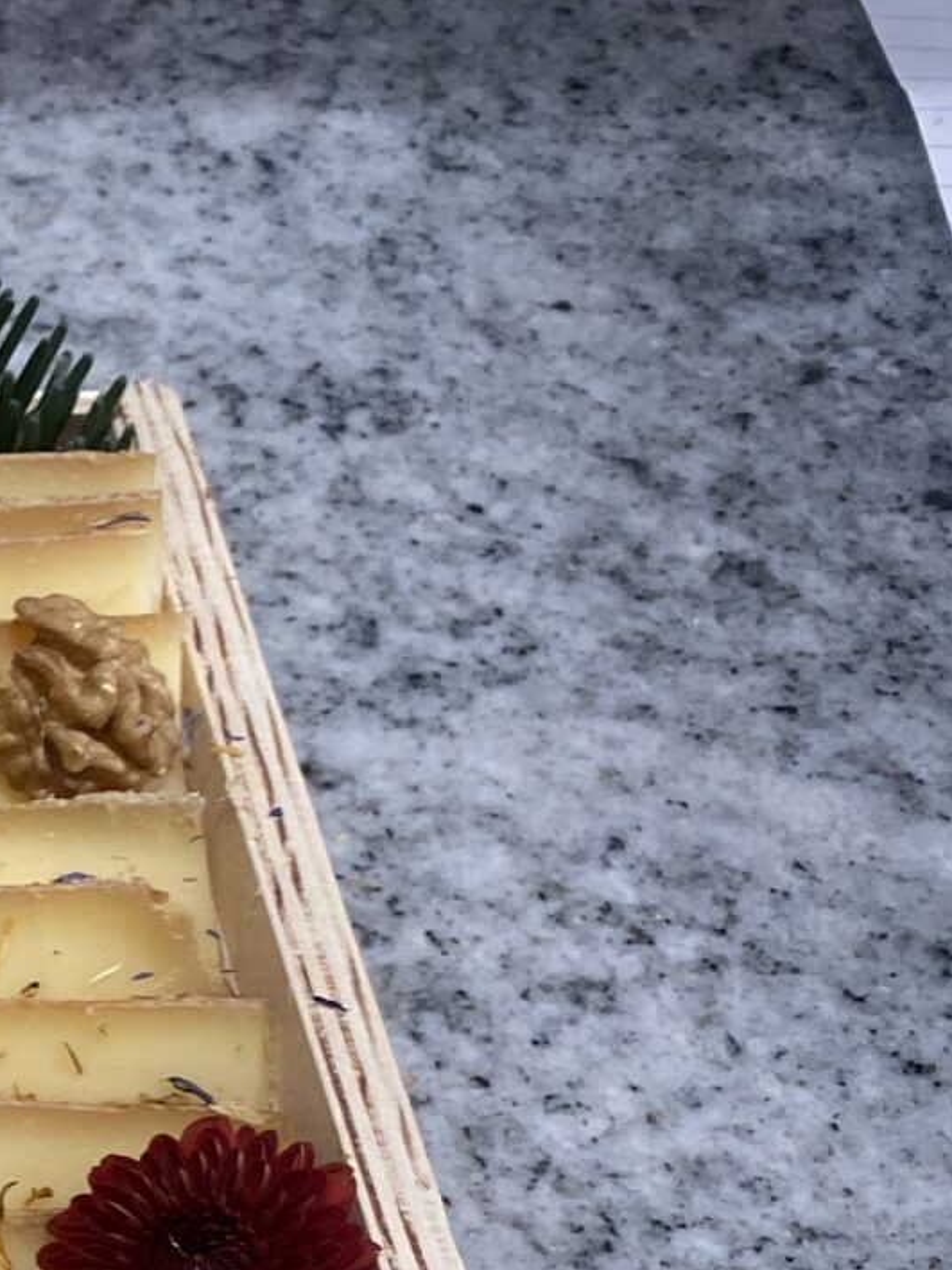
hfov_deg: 12.8
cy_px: 1302
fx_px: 3447
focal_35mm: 94
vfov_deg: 20.2
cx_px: -1194
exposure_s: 1/100
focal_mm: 4.25
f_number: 1.8
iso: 80
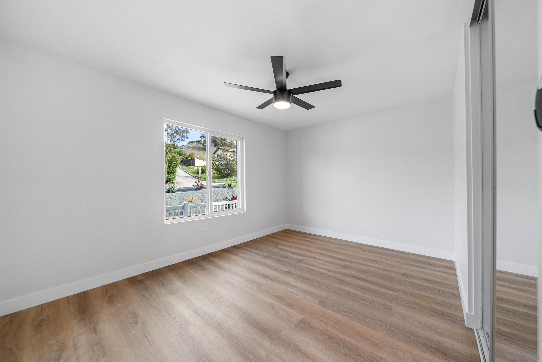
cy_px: 181
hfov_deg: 112.6
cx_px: 271
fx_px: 181
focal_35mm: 12
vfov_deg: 90.1
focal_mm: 12
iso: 250
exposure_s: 1/250
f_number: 7.1
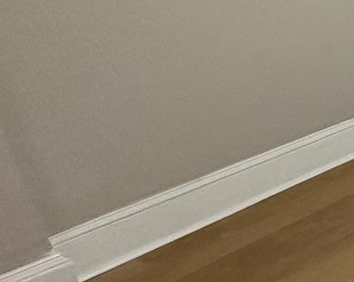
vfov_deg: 21.6
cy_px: 19
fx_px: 722
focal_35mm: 69
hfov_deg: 14.4
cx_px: 889
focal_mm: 2.22
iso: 160
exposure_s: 1/120
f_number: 2.2
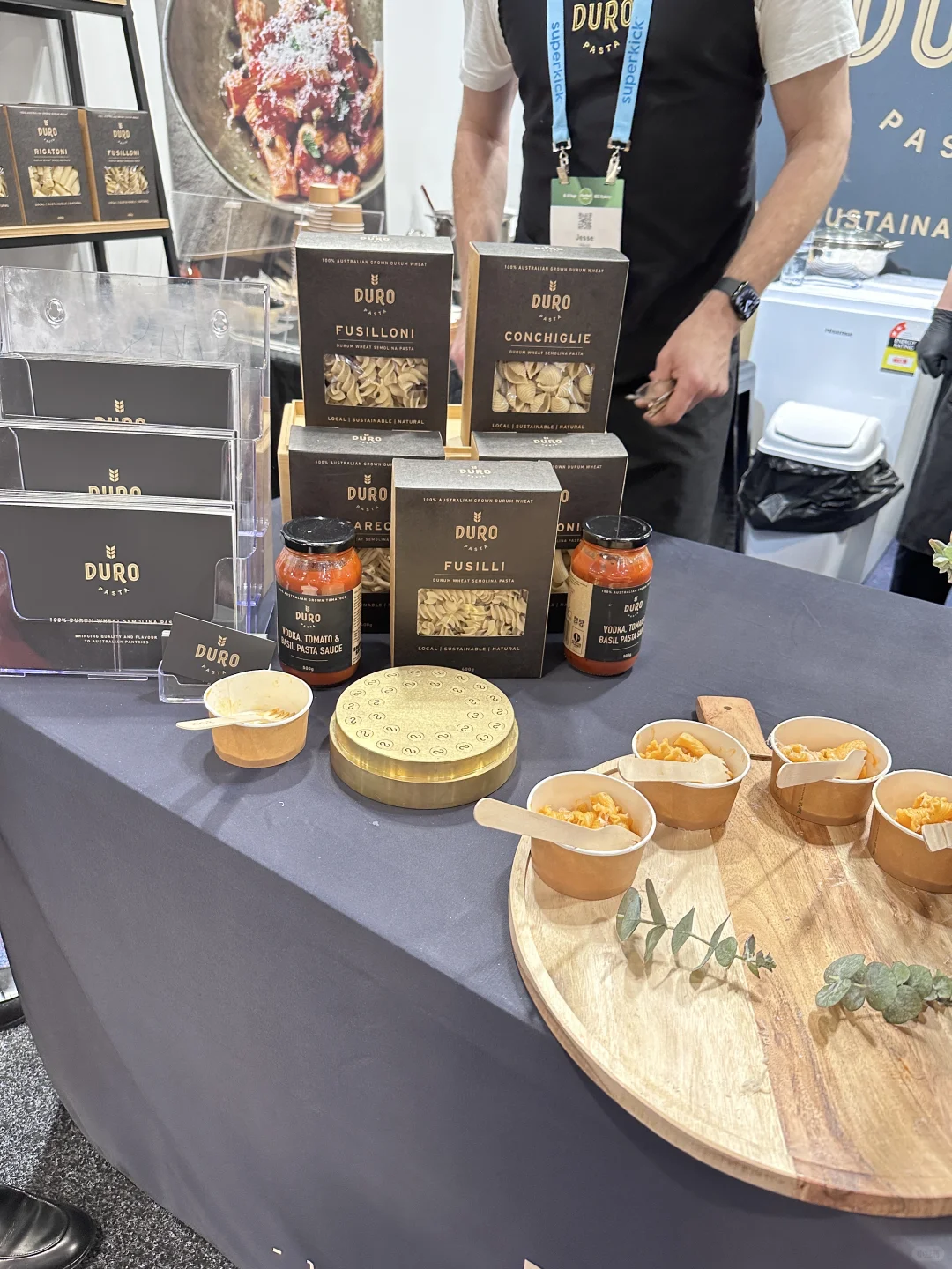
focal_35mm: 24
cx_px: 476
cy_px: 634
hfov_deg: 56.8
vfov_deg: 71.6
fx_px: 880
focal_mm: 6.86
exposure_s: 1/50
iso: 320
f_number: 1.78
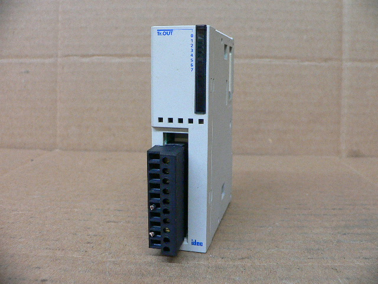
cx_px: 189
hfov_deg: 52.6
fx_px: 382
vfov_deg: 40.7
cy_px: 142
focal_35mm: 35
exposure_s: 1/20
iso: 200
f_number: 2.8
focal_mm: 4.6
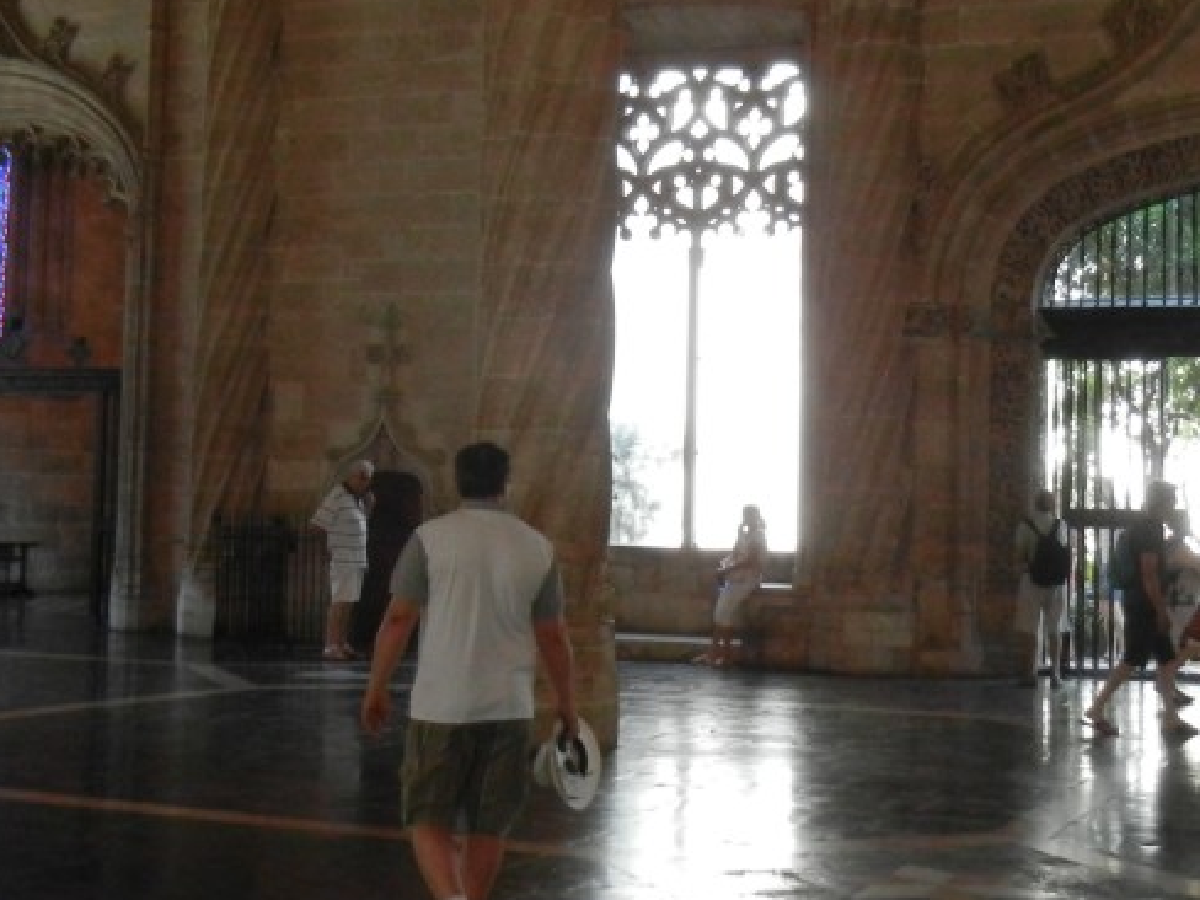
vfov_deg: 23.3
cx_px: 615
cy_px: 376
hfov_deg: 30.7
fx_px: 2184
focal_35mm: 63
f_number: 3.5
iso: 640
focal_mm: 5.4
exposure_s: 1/90.6
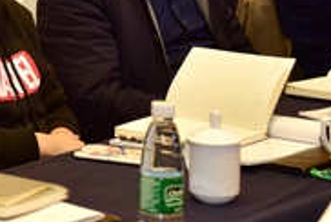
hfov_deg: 9.9
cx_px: -89
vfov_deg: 6.7
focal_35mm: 204
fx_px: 1879
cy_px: -82
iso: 1000
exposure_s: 1/80
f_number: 4
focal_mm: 62
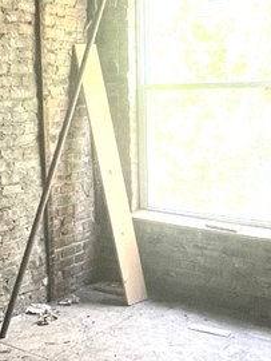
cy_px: 164
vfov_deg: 36.8
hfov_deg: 28.1
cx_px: 151
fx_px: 542
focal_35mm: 52
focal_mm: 1.57
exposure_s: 1/63
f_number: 1.8
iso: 250
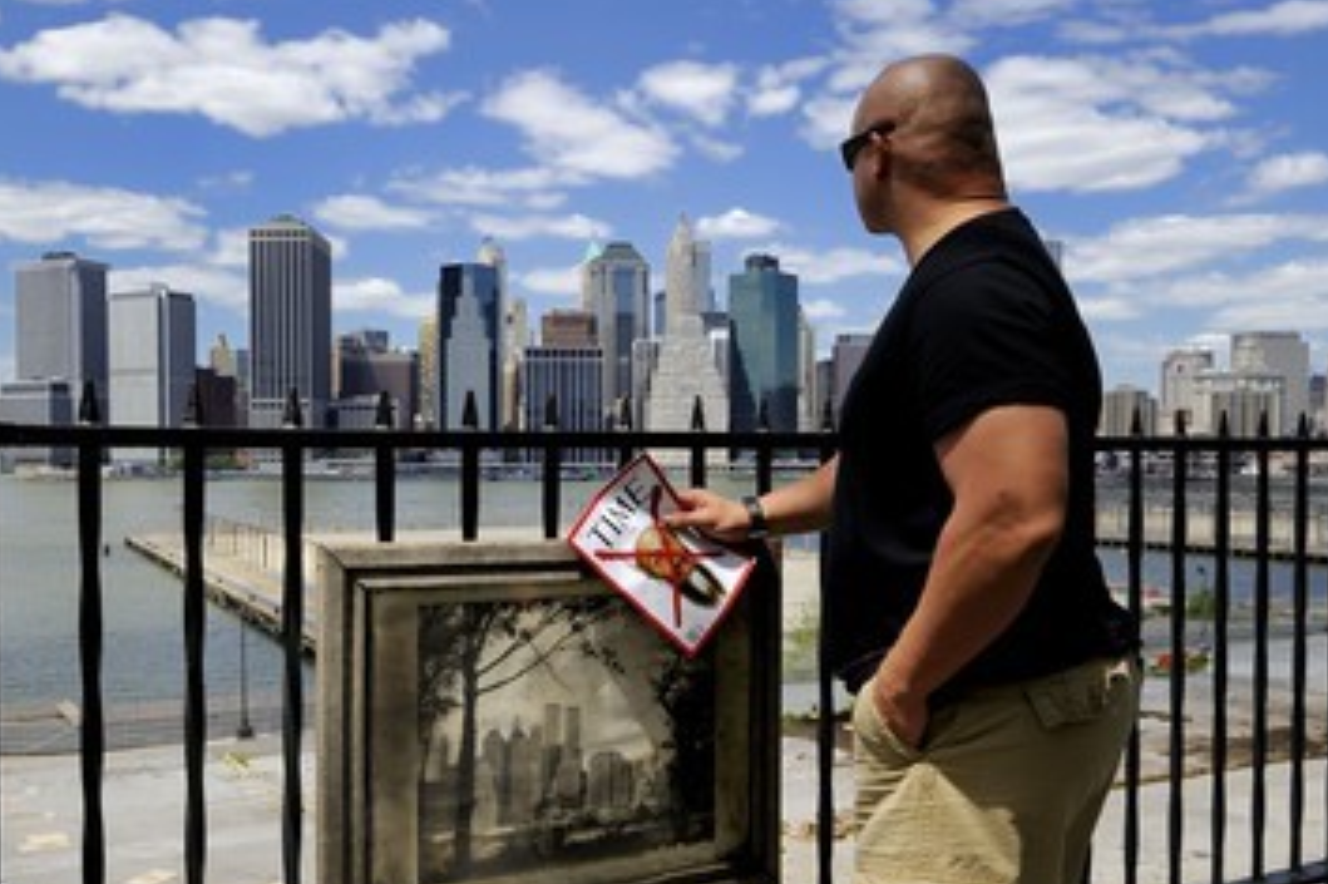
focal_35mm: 37
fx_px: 1364
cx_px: 577
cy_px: 497
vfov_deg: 35.9
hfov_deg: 51.8
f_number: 11
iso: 200
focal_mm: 31
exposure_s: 1/250
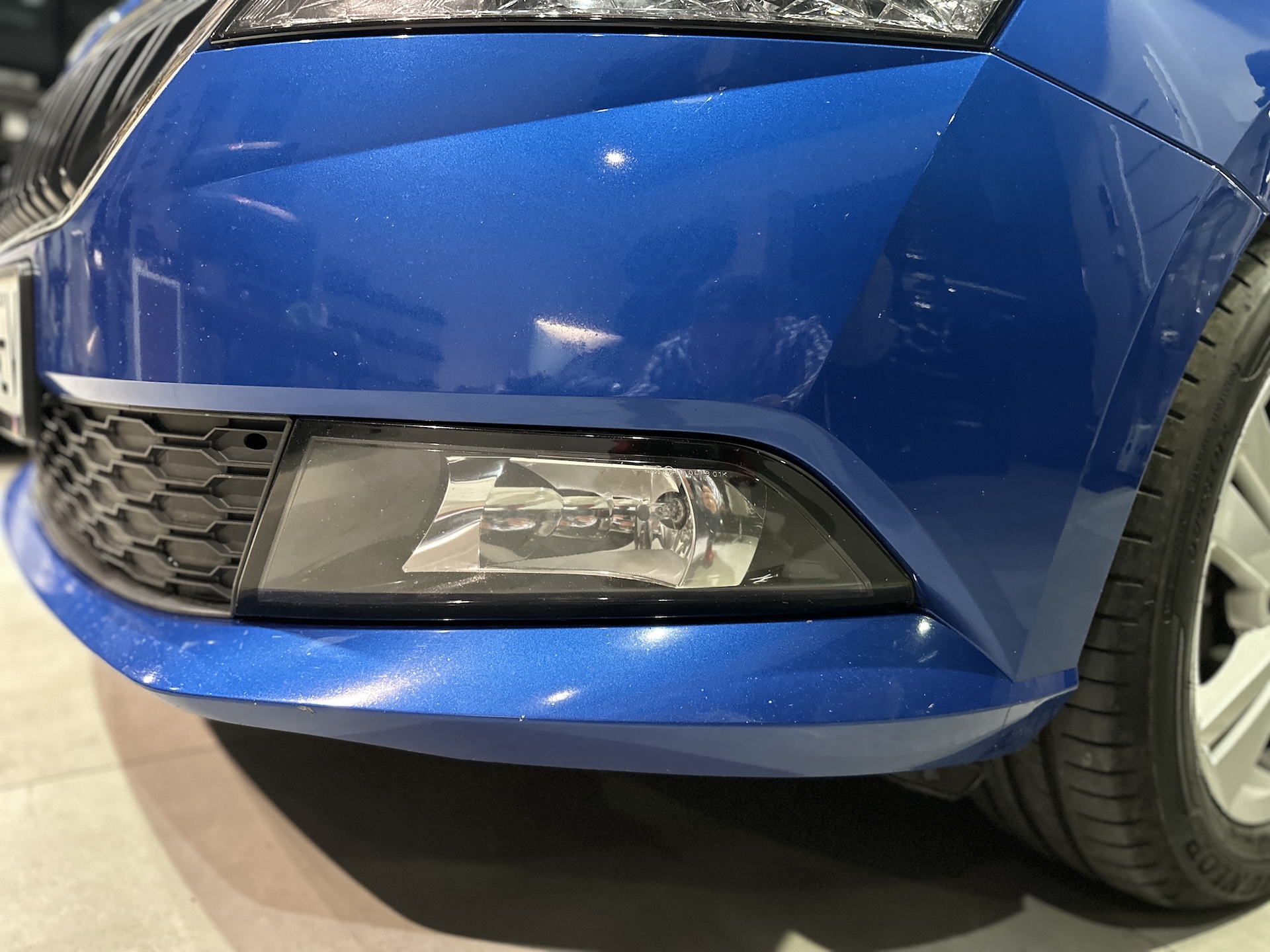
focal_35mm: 24
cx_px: 635
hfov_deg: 71.6
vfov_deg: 56.8
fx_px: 881
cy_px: 476
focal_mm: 6.86
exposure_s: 1/33
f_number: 1.78
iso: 800
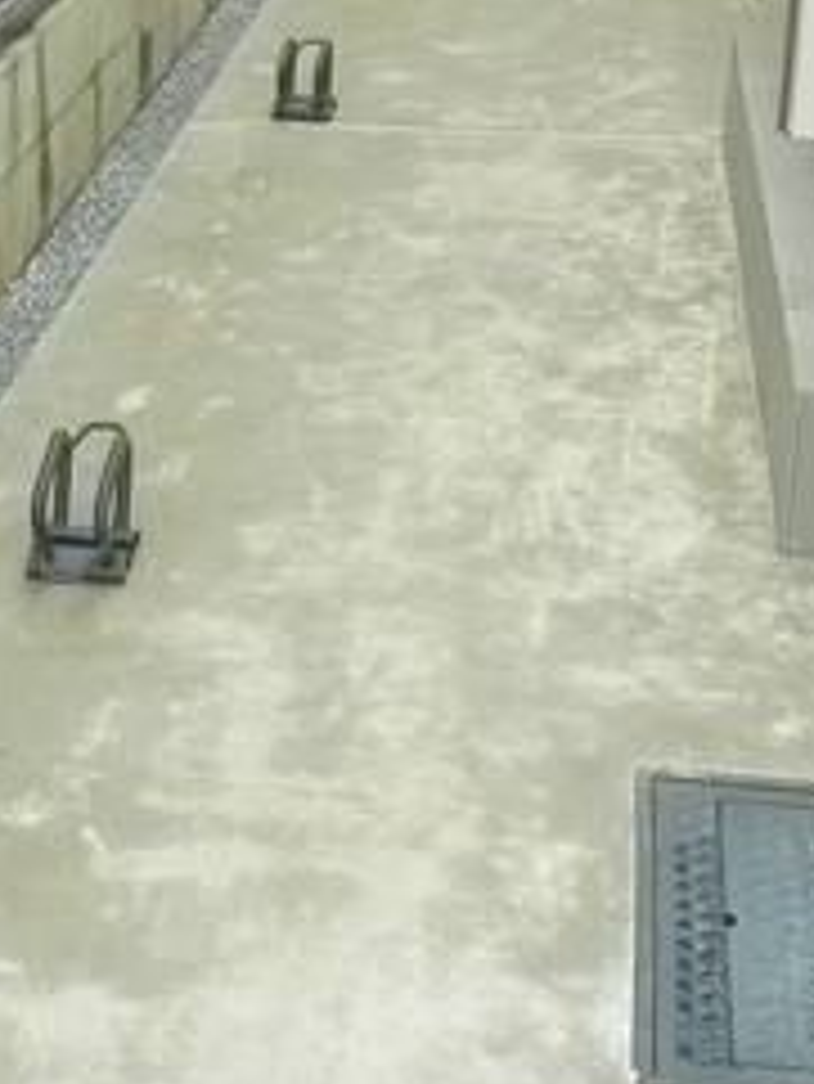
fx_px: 2725
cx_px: 299
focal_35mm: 87
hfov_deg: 17.0
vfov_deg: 22.0
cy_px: 121
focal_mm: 6.4
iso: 400
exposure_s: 1/500
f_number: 2.8
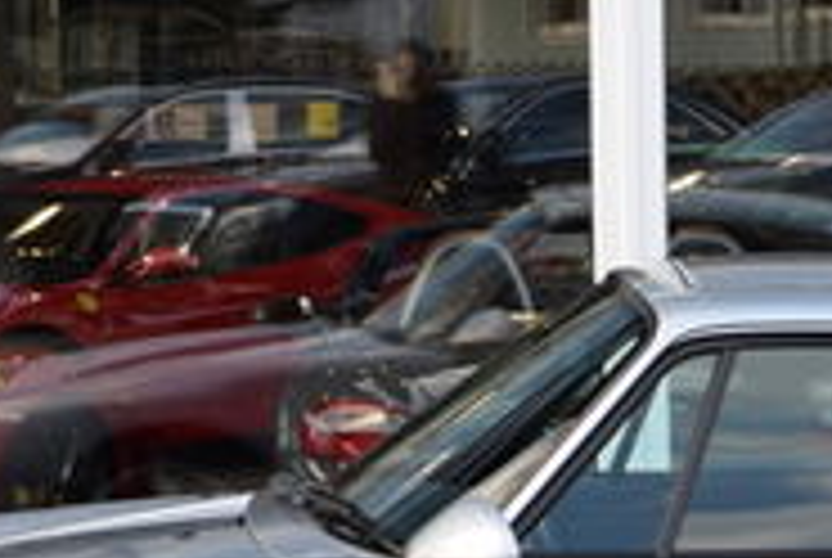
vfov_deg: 7.9
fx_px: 4028
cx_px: 616
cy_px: 104
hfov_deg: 11.8
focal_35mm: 174
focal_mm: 28
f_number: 7.1
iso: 400
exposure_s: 1/200
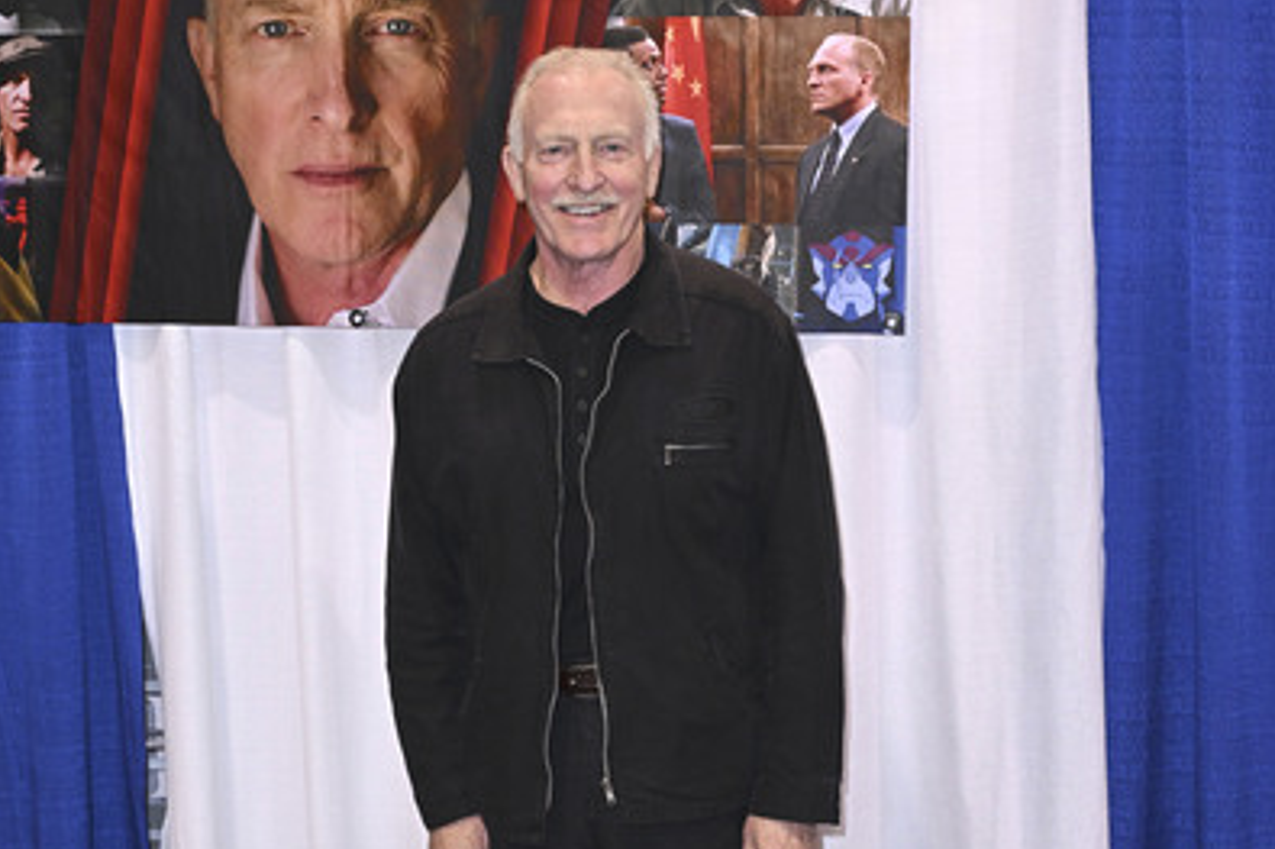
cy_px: 475
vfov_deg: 28.0
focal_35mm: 48
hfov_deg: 41.1
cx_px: 592
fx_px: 1699
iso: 1250
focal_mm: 42
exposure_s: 1/250
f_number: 5.6
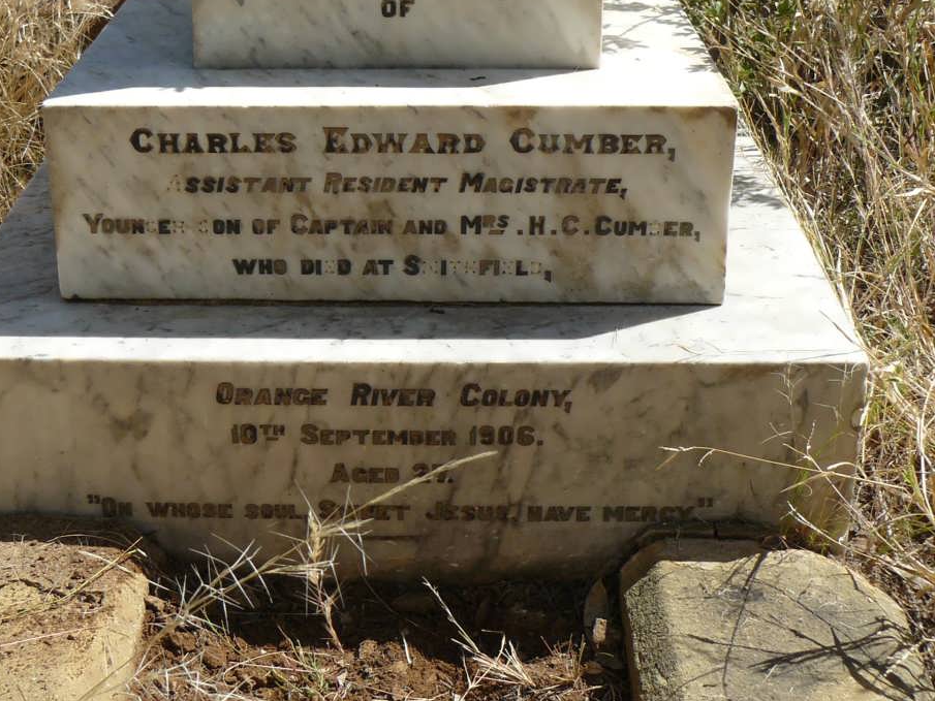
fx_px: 1540
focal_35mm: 57
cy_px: 242
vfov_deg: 25.5
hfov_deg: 33.6
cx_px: 349
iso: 100
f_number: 5.6
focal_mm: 6
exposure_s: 1/400
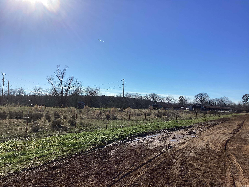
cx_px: 124
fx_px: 223
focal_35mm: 31
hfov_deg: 58.4
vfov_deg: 45.4
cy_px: 94
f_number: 2.4
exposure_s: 1/2551
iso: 25
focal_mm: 3.3
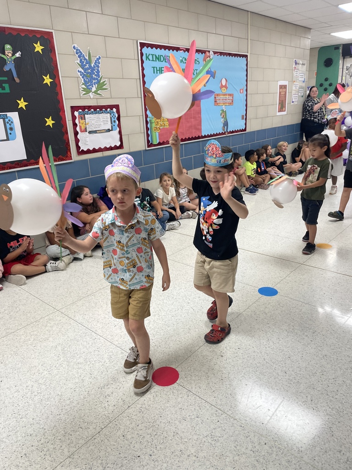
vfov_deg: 67.3
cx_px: 176
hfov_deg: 53.1
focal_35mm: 26
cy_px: 235
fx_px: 353
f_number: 1.6
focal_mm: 4.2
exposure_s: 1/121
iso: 125
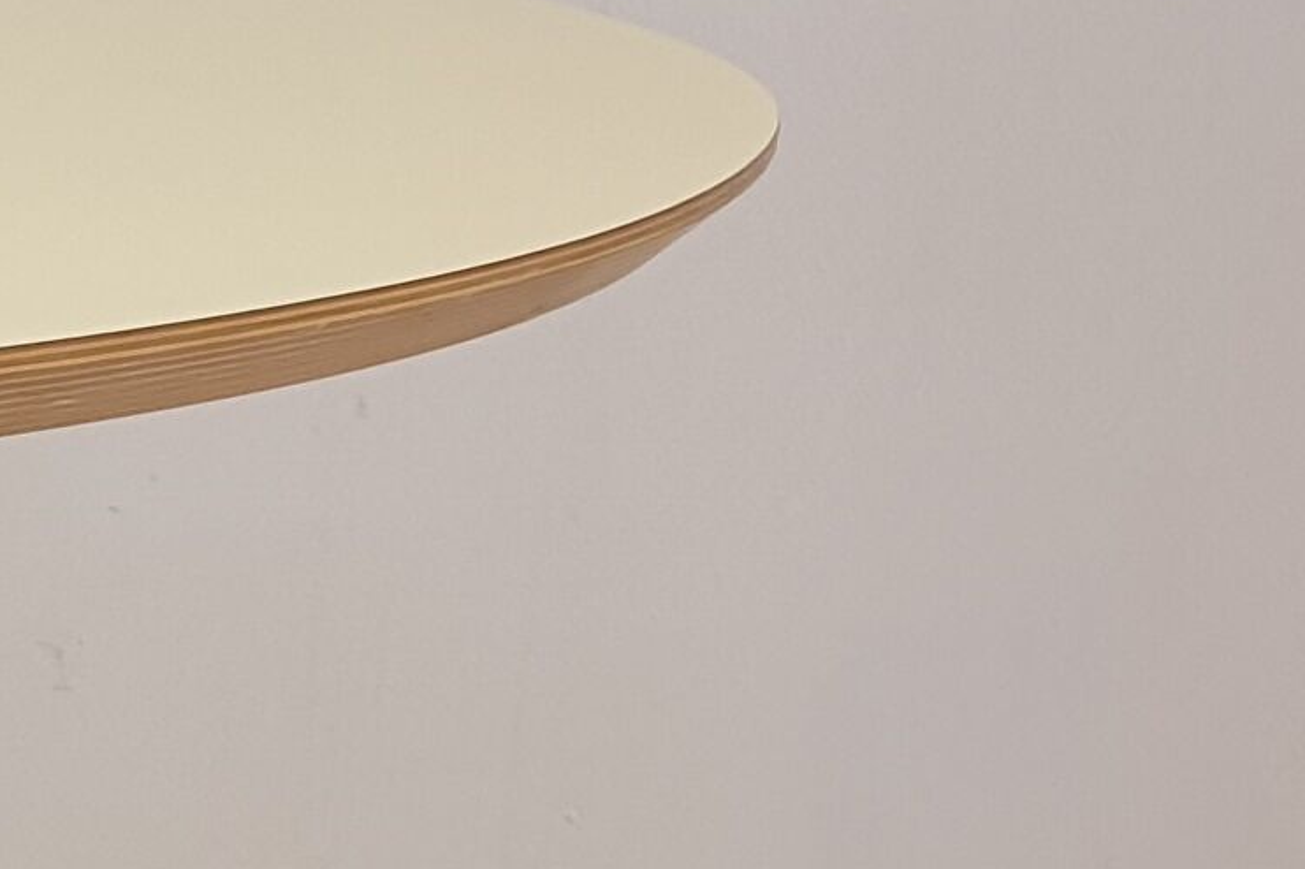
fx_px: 5326
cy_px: 830
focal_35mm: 147
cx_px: -2213
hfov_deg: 10.9
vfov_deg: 9.3
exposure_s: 1/108
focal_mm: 4.3
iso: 50
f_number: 2.4
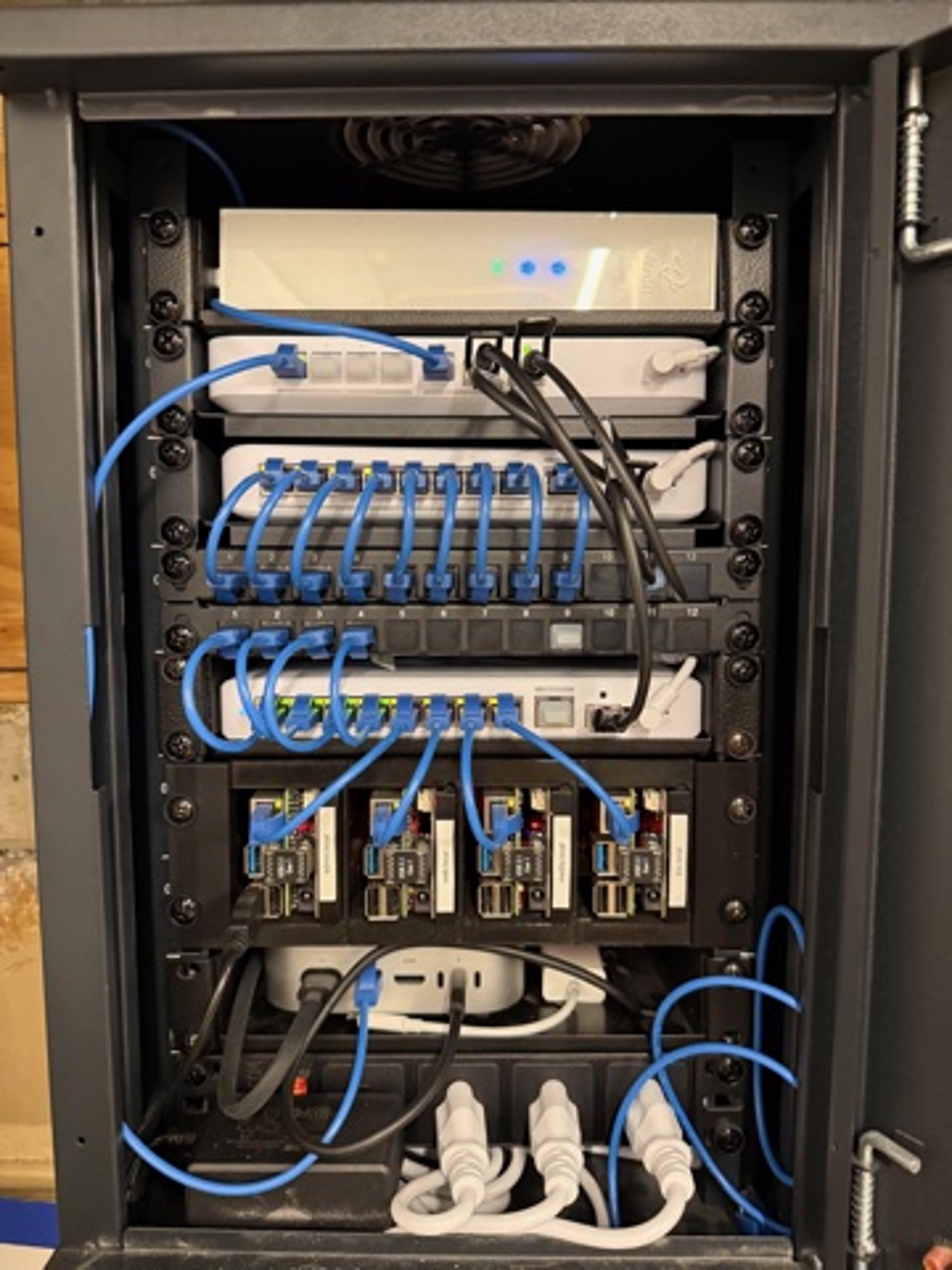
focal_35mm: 24
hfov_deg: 56.8
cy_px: 635
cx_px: 476
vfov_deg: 71.6
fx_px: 880
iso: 640
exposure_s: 1/40
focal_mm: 6.76
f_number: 1.78
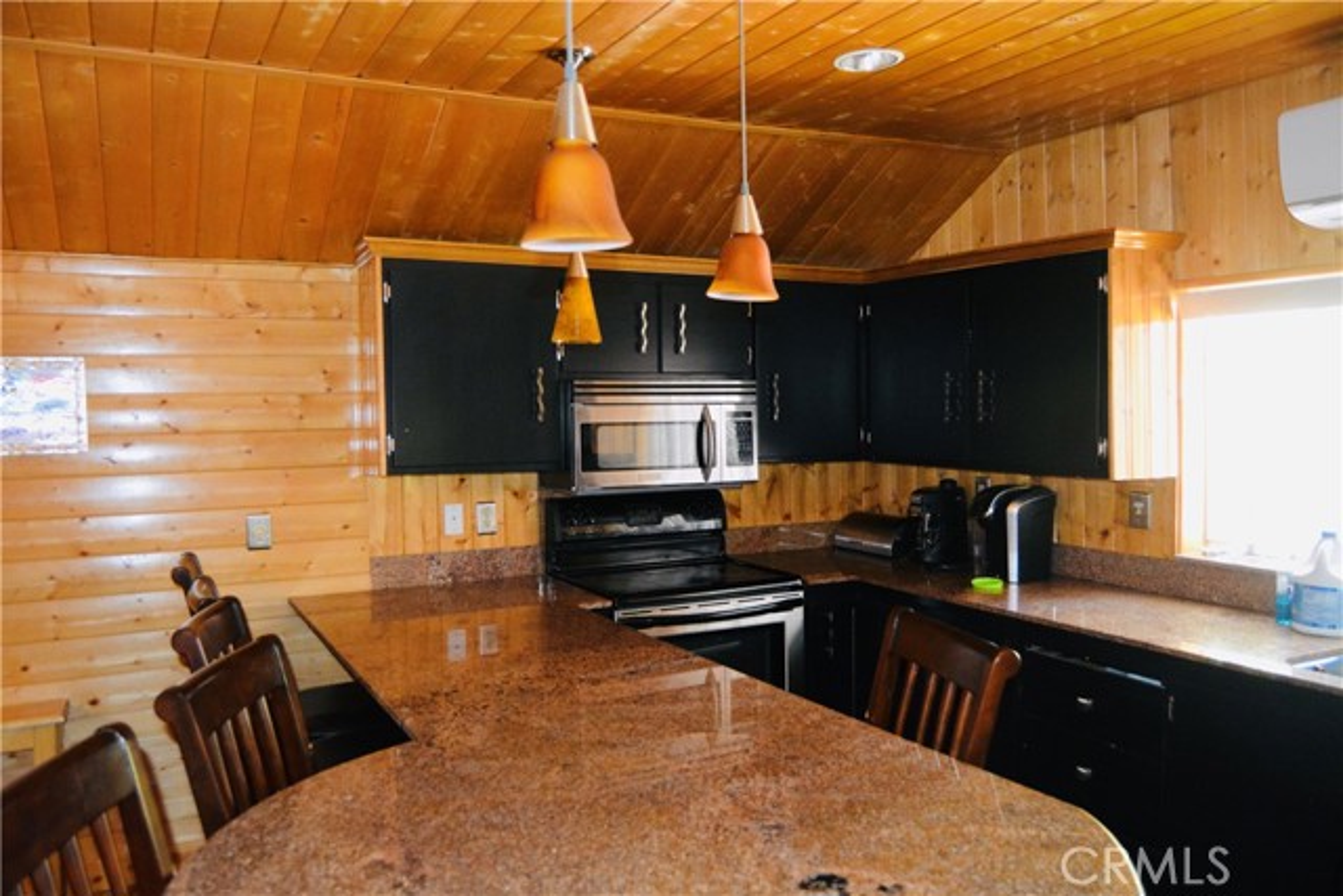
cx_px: 672
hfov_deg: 67.4
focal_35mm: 27
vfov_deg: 48.0
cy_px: 448
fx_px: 1007
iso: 3200
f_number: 3.5
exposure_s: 1/60
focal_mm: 18
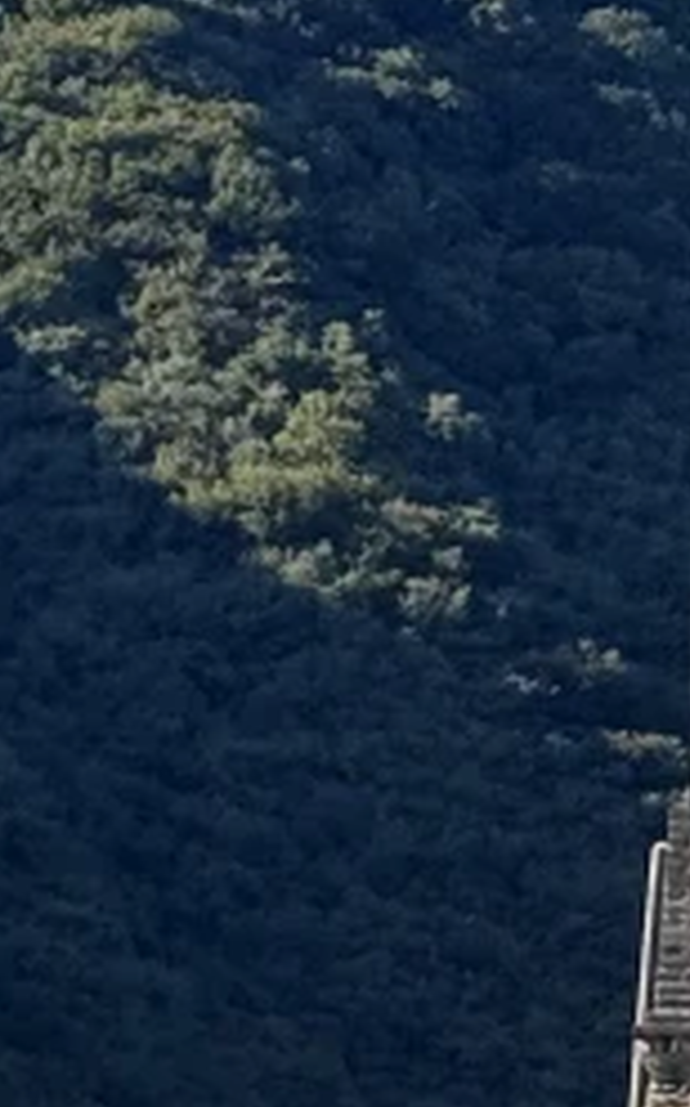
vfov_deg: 7.0
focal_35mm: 297
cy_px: 1448
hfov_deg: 4.4
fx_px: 8952
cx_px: 605
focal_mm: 6.76
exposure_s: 1/1513
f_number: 1.78
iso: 100
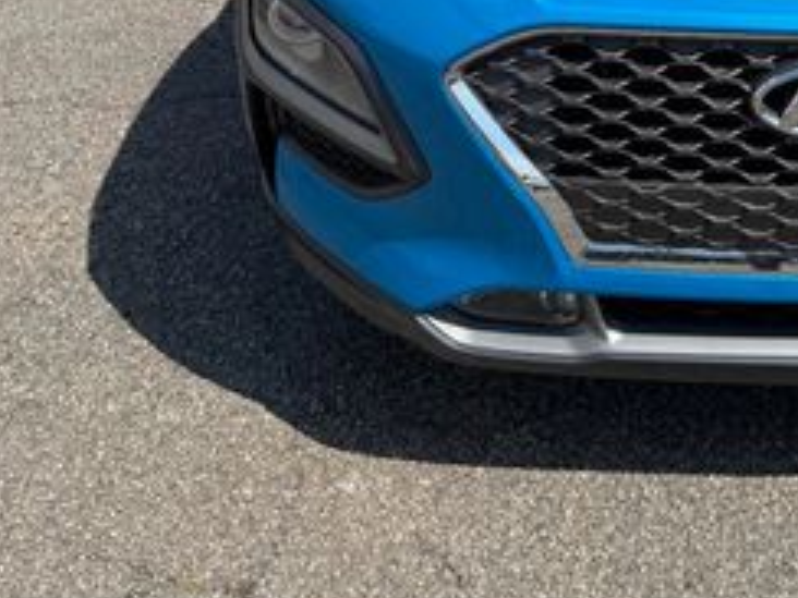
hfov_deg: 28.8
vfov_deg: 21.5
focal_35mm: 63
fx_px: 1452
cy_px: -137
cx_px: 798
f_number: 1.78
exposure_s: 1/4167
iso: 80
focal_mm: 6.76
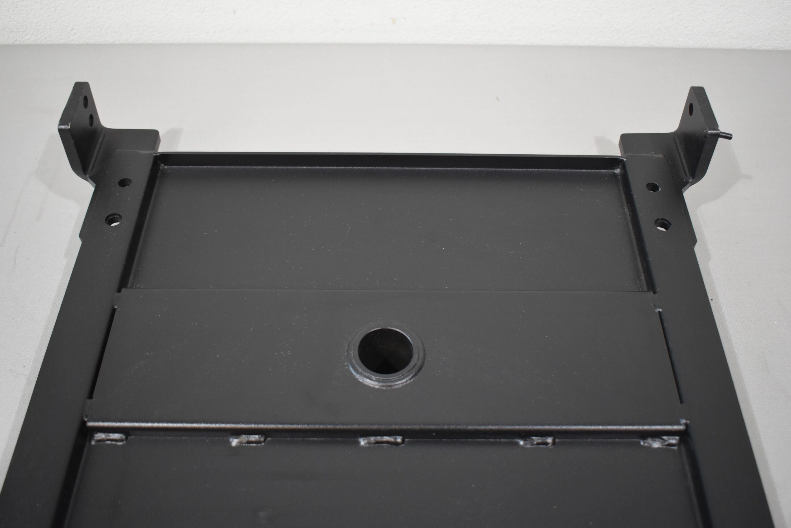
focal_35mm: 36
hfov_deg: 53.1
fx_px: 791
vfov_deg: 36.9
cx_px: 396
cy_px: 264
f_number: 4
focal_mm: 24
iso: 900
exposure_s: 1/125
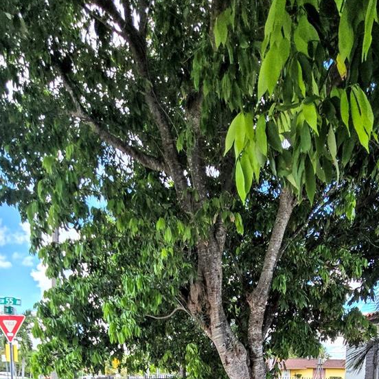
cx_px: 210
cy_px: 404
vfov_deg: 47.9
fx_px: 310
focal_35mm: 25
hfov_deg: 62.8
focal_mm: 2.2
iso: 50
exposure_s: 1/626
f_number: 2.2
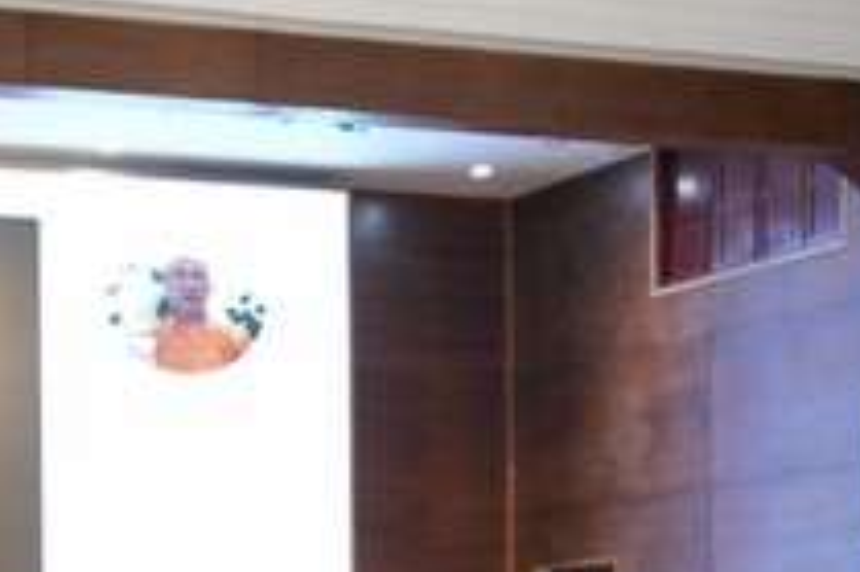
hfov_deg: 18.2
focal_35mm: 109
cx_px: -53
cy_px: 792
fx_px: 2602
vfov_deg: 12.1
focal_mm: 35
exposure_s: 1/250
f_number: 2
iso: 2000
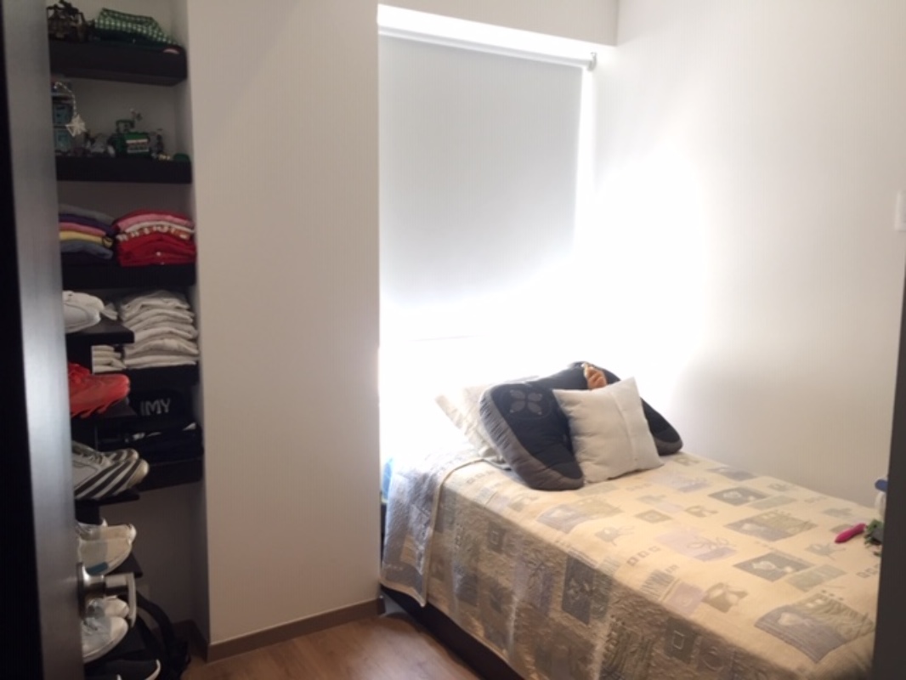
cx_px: 453
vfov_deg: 48.2
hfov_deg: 61.6
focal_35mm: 29
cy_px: 340
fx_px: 759
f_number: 2.2
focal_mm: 4.15
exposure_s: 1/30
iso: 80
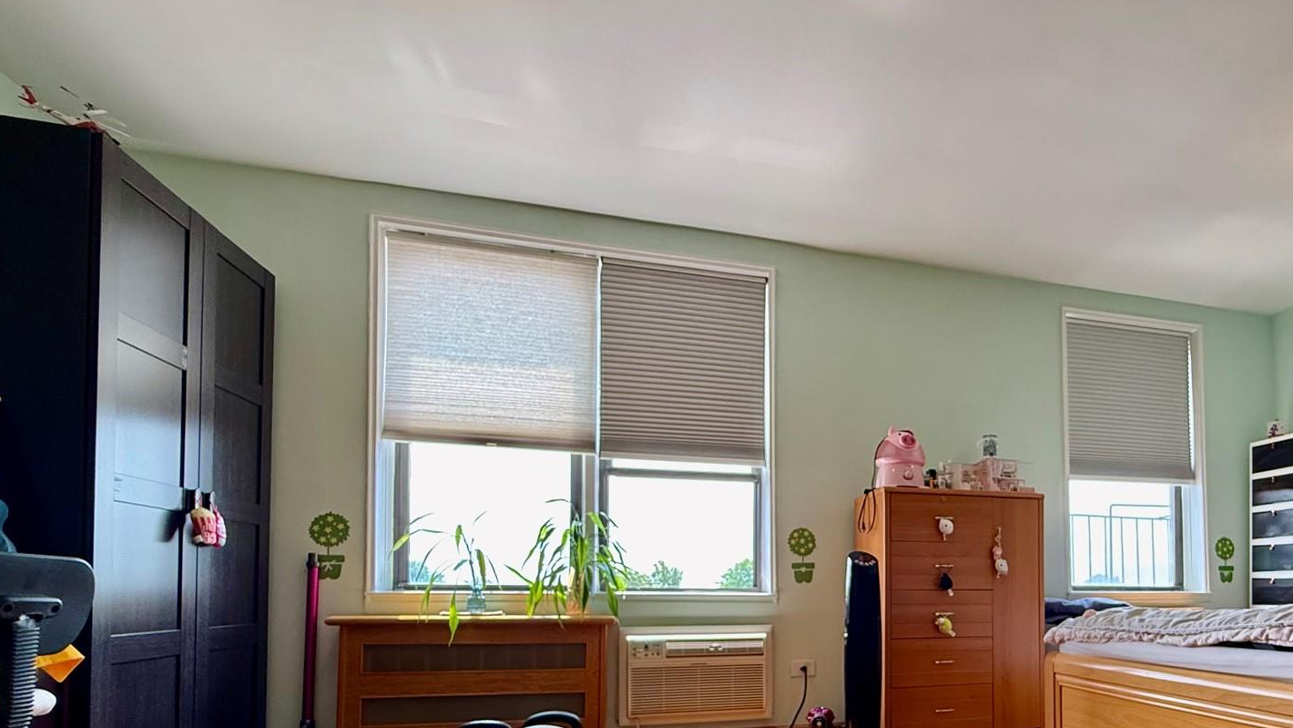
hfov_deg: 77.3
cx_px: 908
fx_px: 754
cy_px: 581
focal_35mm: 22
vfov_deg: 48.6
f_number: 2.2
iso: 320
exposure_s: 1/99
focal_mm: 2.22
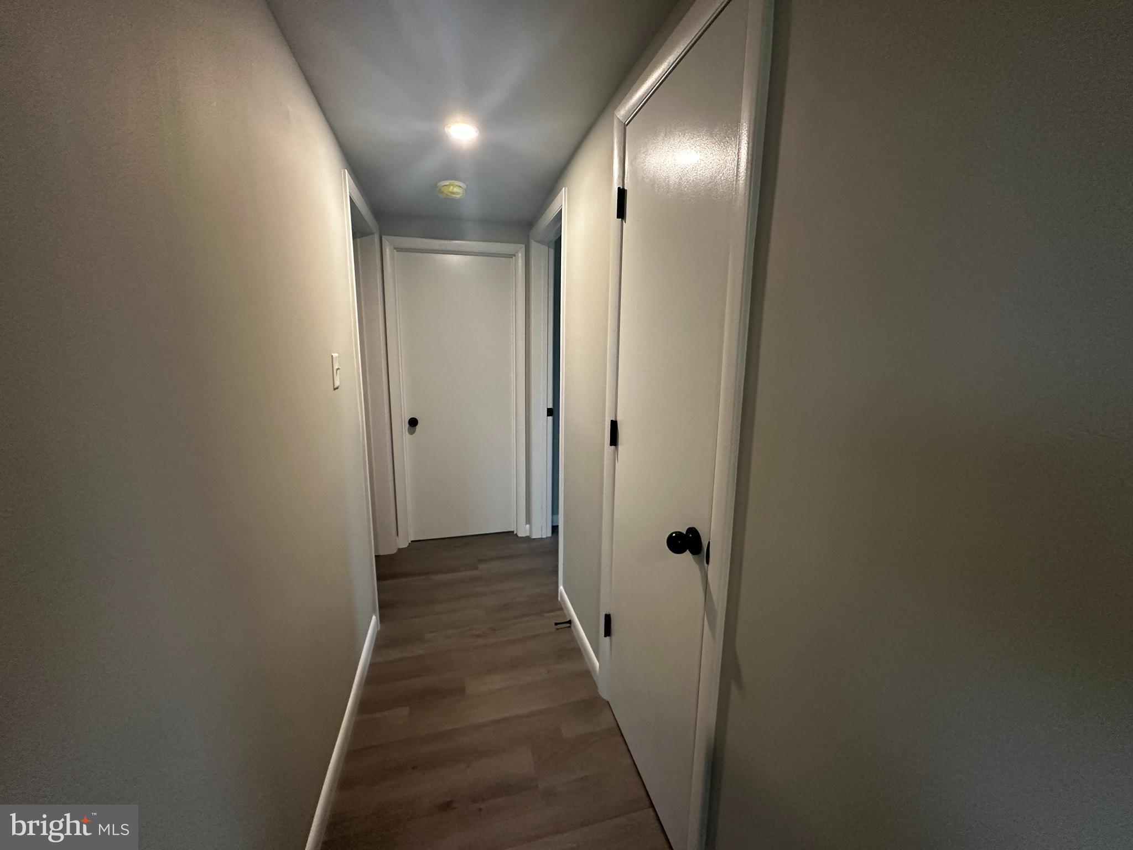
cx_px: 566
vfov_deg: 85.7
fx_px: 458
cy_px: 425
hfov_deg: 102.1
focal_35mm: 14
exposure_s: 1/60
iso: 250
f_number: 2.2
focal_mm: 2.22
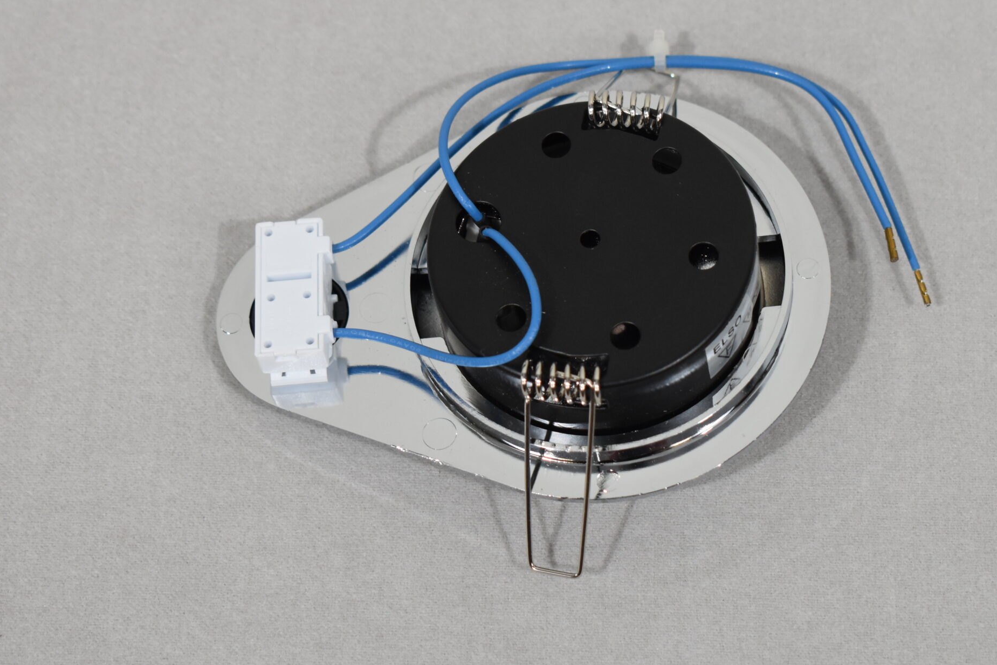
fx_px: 2991
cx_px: 576
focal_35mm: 108
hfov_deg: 18.9
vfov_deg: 12.7
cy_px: 235
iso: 800
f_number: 5.6
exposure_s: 1/125
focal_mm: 52
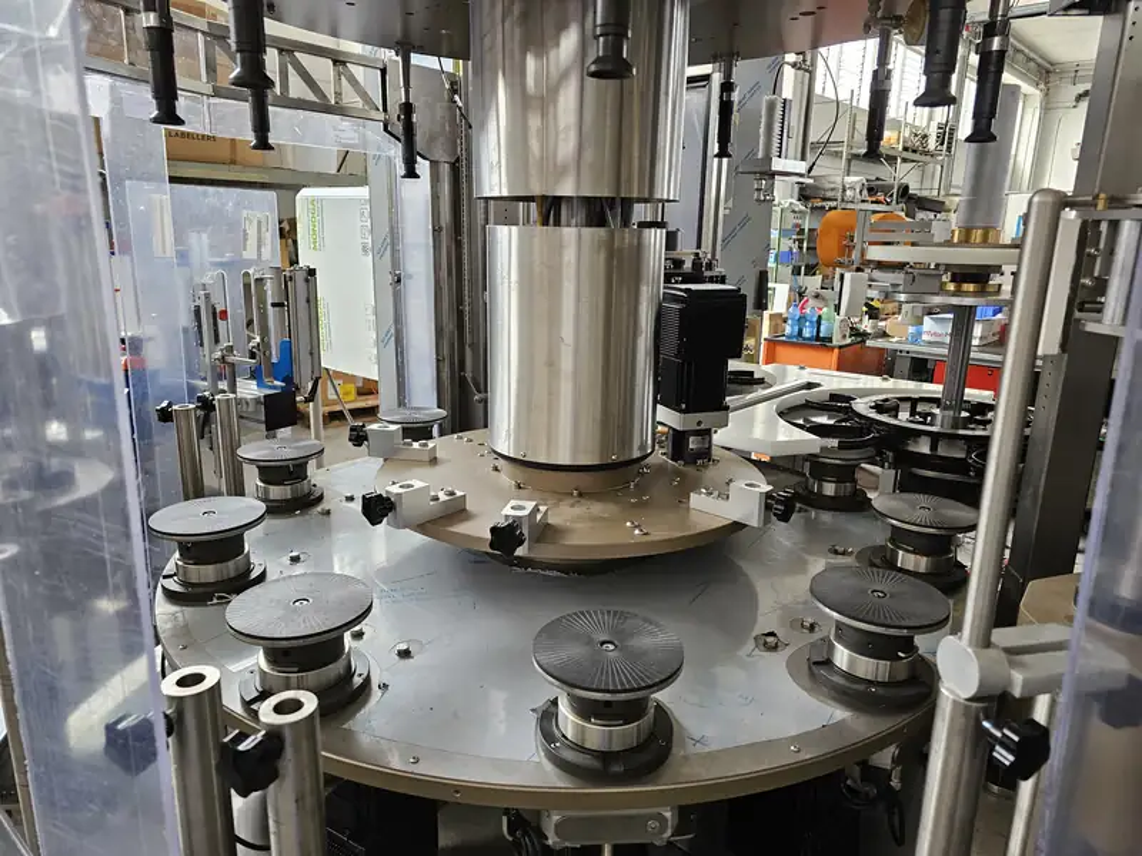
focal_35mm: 23
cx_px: 571
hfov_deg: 73.9
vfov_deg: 58.9
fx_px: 759
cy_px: 428
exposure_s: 1/100
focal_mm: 6.3
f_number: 1.7
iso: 125
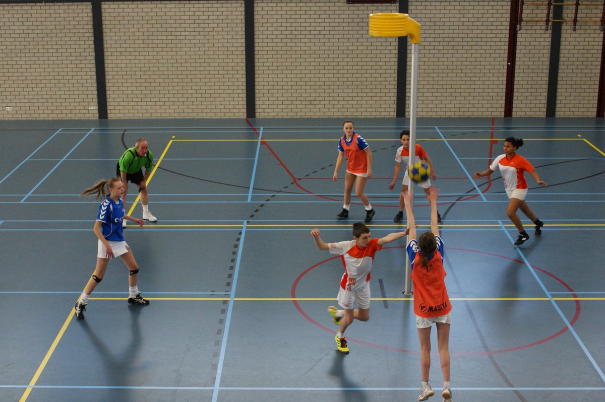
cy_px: 201
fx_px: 882
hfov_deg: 37.9
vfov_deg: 25.7
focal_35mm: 52
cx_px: 302
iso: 800
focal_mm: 35
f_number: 4.5
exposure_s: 1/160
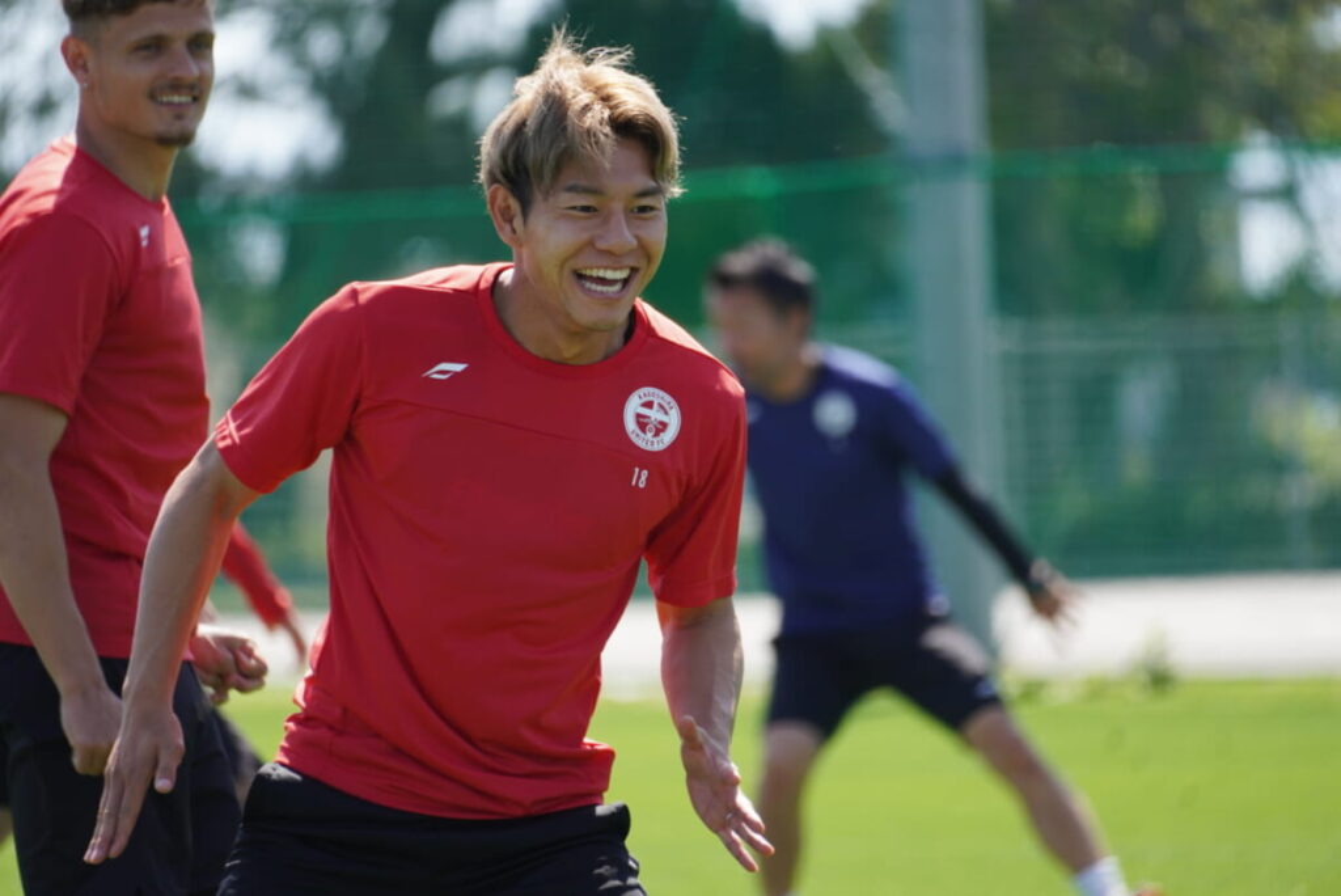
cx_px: 670
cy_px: 448
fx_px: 19566
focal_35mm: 525
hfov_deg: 3.9
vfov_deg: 2.6
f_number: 6.3
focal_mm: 350
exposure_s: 1/500
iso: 320
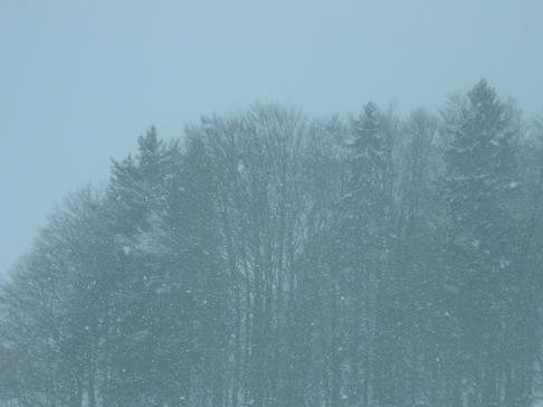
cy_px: 321
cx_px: 268
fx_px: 1678
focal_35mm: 107
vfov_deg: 13.8
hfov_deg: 18.4
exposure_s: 1/427
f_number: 3.9
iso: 50
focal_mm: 10.8
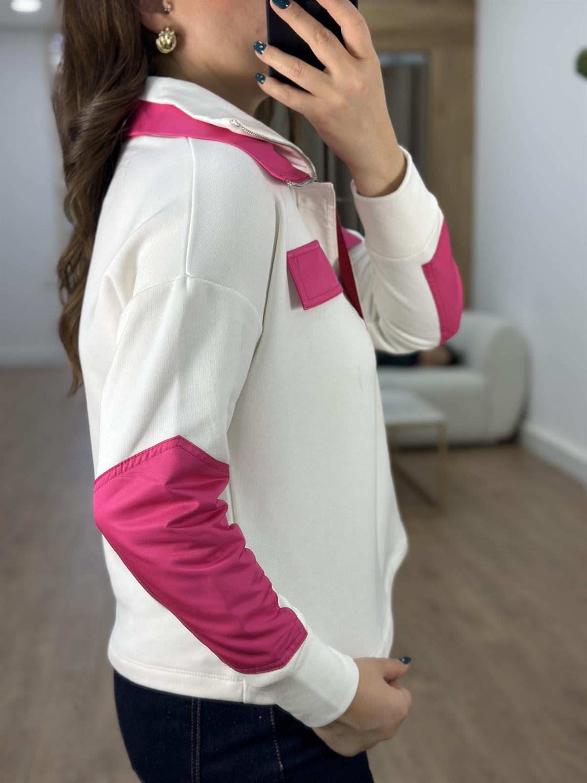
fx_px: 1085
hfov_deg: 30.3
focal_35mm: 48
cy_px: 392
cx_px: 294
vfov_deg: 39.7
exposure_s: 1/186
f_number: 1.78
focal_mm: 6.86
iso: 80
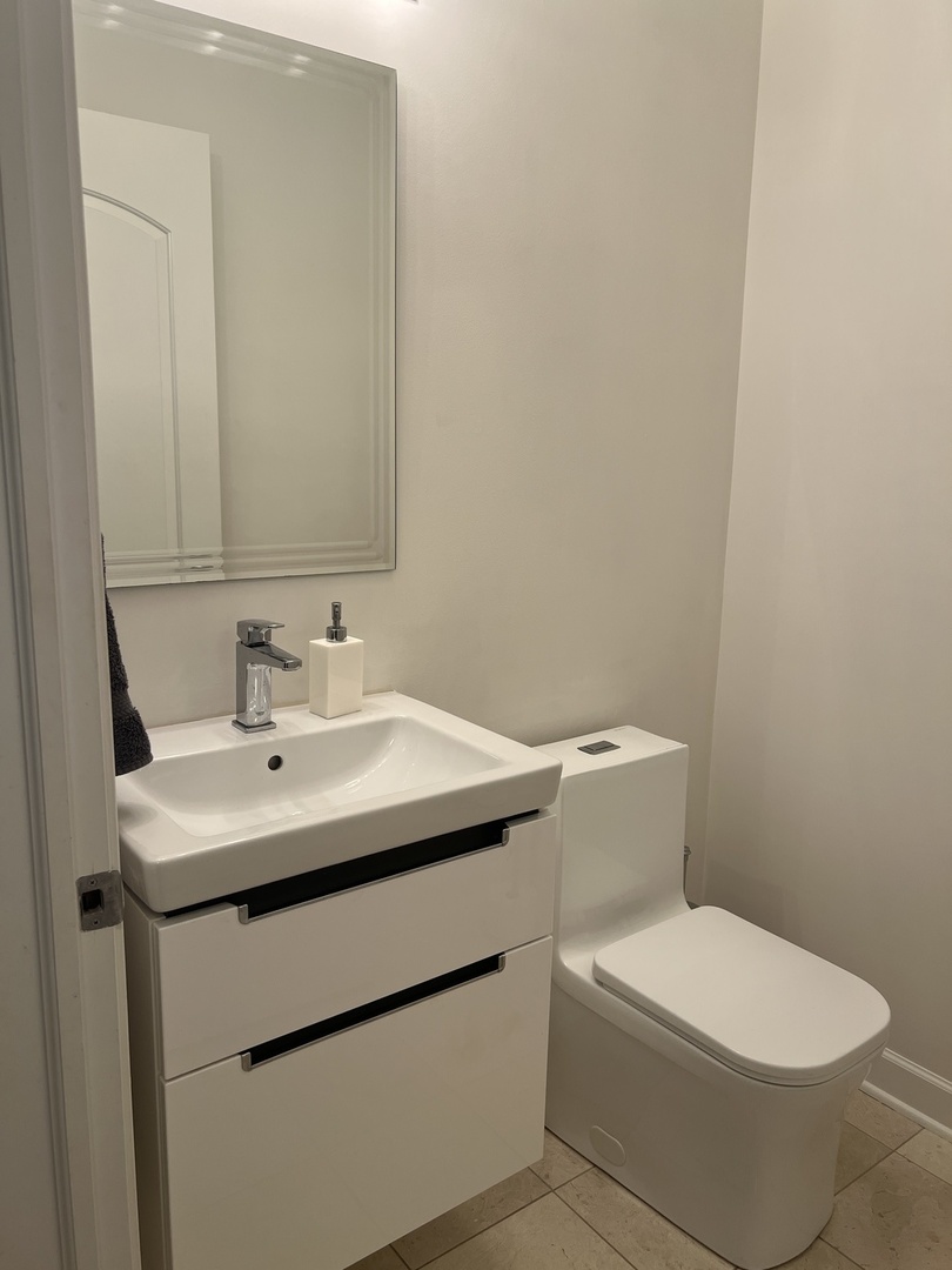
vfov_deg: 67.3
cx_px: 476
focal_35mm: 26
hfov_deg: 53.1
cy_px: 635
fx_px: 953
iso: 64
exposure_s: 1/120
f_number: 1.5
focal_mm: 5.7
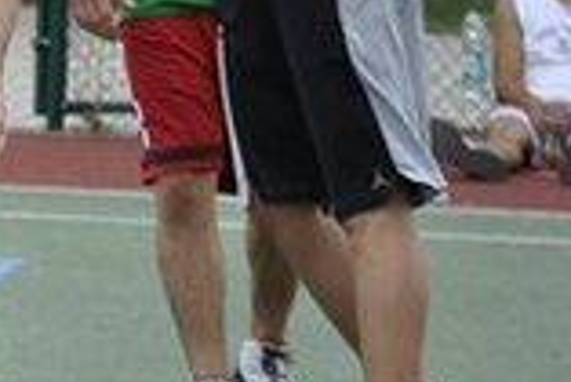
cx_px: -367
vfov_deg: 4.0
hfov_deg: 5.9
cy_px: -5
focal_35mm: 342
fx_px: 5431
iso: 200
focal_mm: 55
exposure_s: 1/500
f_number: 4
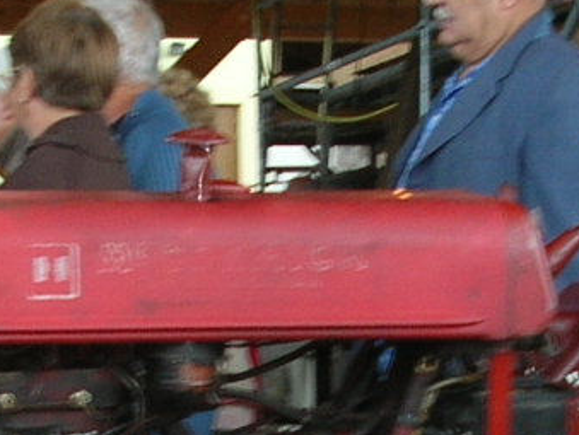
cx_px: 345
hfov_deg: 12.0
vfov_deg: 8.9
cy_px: 513
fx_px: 2763
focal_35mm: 165
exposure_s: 1/30
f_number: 2.8
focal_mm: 5.8
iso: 53
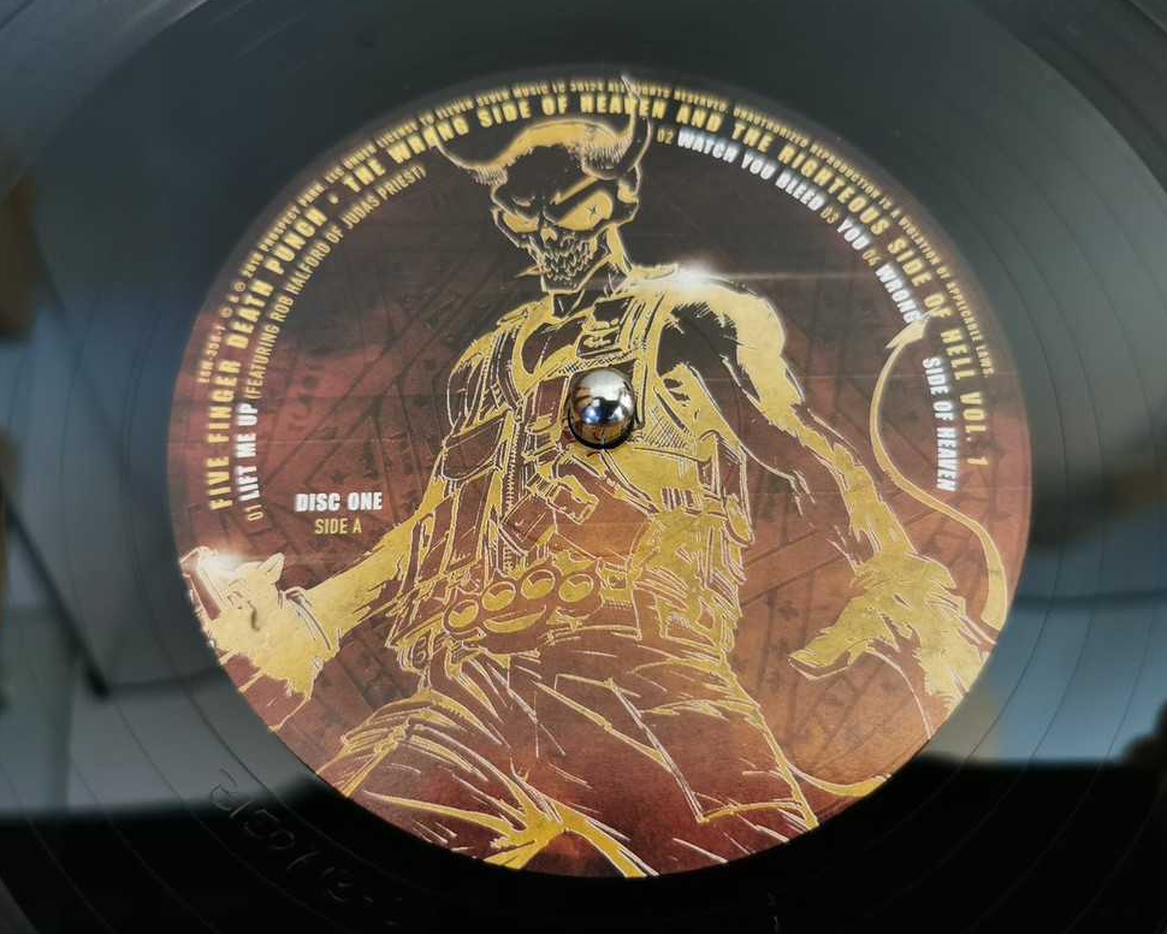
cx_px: 562
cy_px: 474
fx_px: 1002
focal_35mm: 29
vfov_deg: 50.0
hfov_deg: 60.4
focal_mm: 5.56
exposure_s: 1/50
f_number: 1.6
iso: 400
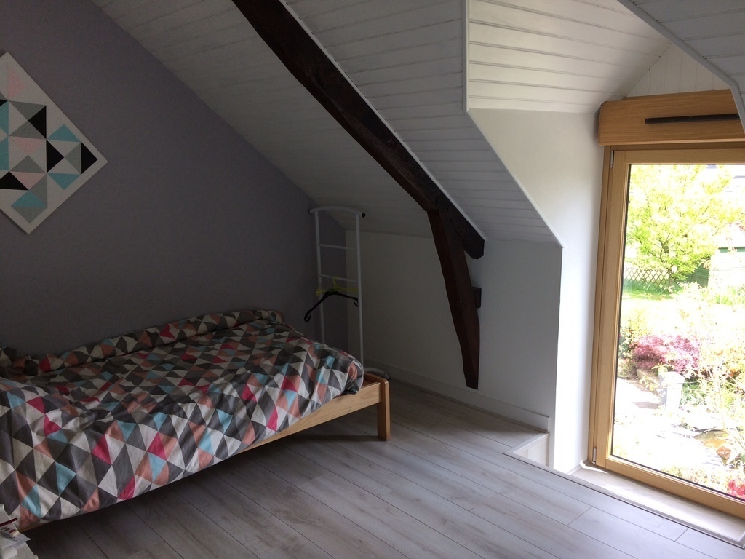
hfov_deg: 61.7
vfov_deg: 48.2
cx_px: 372
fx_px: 624
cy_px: 280
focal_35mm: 29
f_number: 2.2
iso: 32
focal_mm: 4.15
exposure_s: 1/100
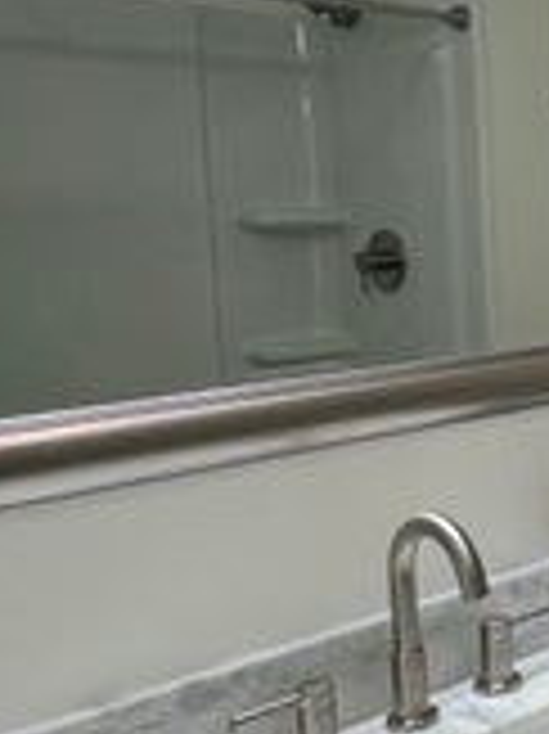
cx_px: 891
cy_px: 342
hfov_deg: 22.0
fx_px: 1080
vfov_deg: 37.5
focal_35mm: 51
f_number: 1.8
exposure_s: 1/120
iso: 125
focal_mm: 1.57
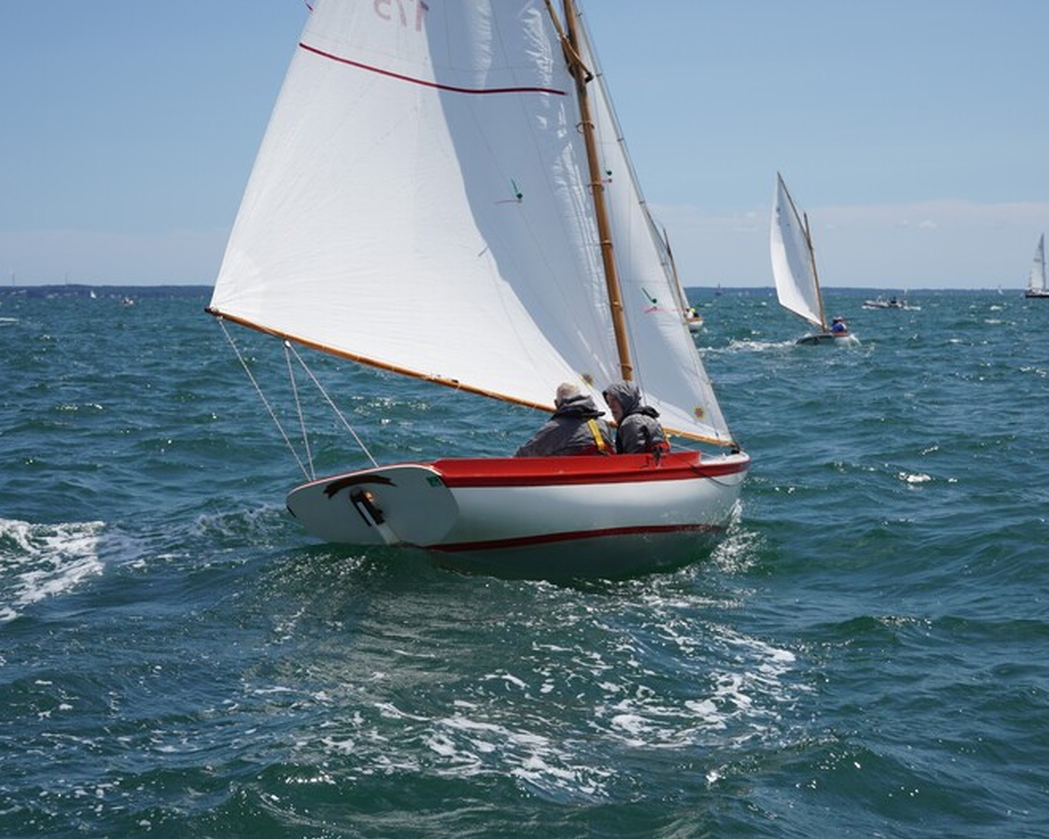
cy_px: 417
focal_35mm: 58
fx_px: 1801
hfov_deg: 32.5
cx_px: 523
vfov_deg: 26.2
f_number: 4.5
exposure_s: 1/1250
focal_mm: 34
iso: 125
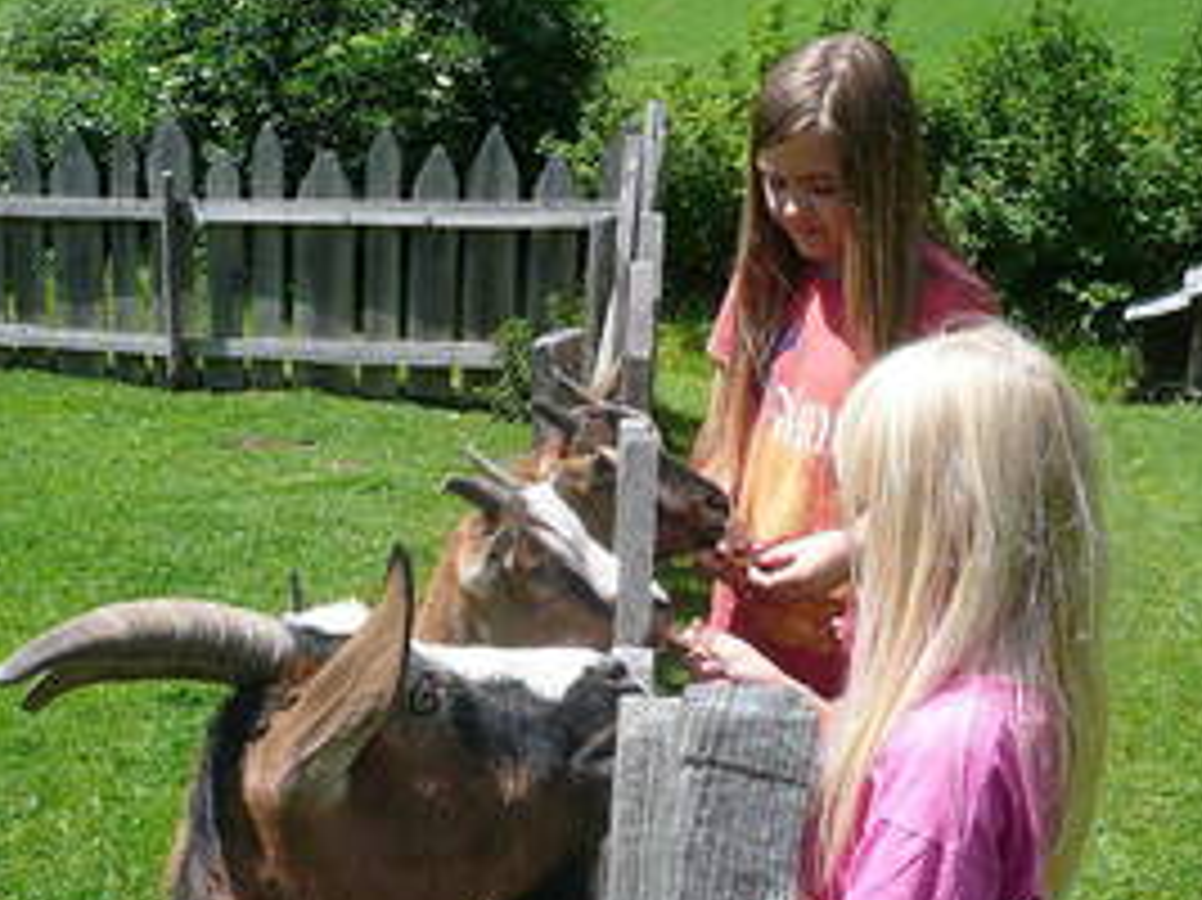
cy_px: 522
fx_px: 1458
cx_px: 567
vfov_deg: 34.3
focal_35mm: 42
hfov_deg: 44.8
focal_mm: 4.6
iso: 100
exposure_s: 1/1000
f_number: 2.8
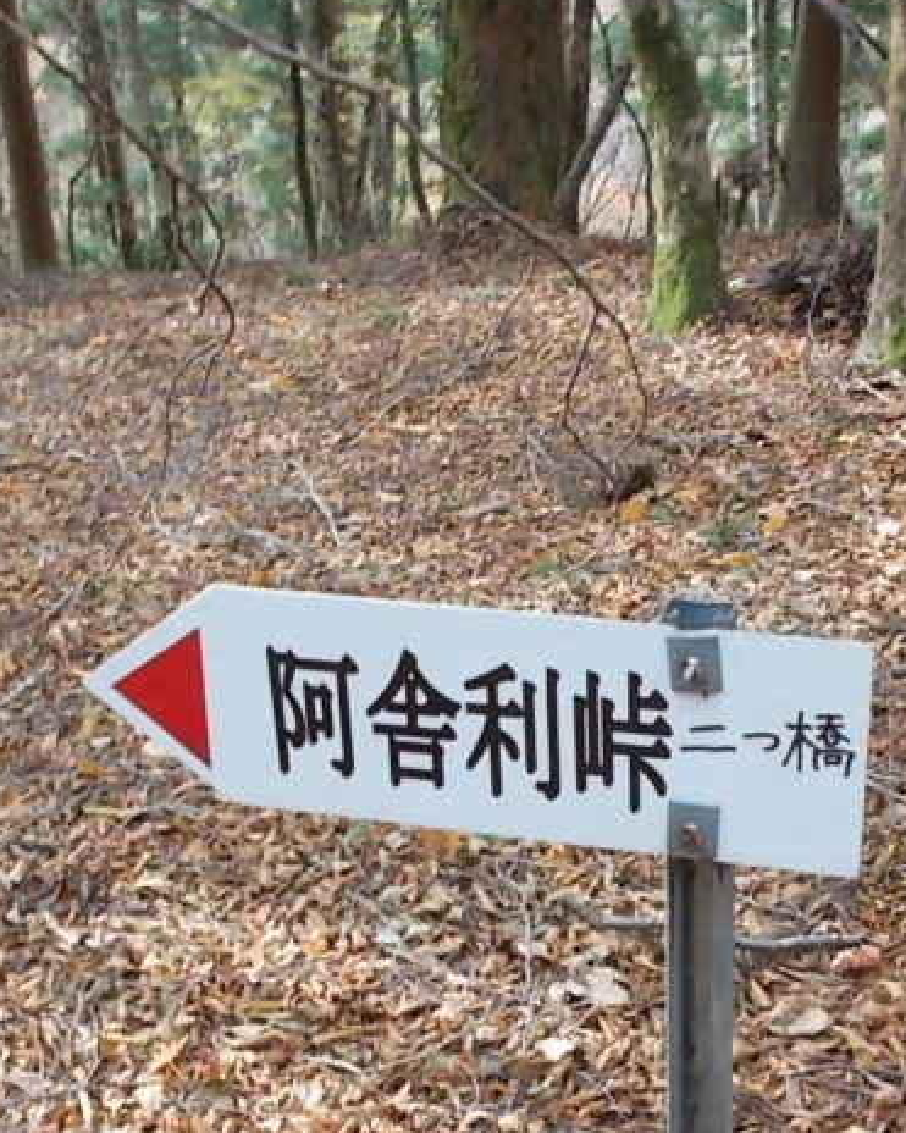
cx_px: 498
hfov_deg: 27.1
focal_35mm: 56
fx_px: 1878
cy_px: 806
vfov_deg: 33.1
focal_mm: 4.6
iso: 80
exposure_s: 1/80
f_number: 3.2
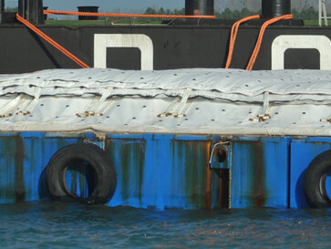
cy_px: -46
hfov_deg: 5.3
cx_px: 223
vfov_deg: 4.0
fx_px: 3561
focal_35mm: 372
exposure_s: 1/640
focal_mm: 130
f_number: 10
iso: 200
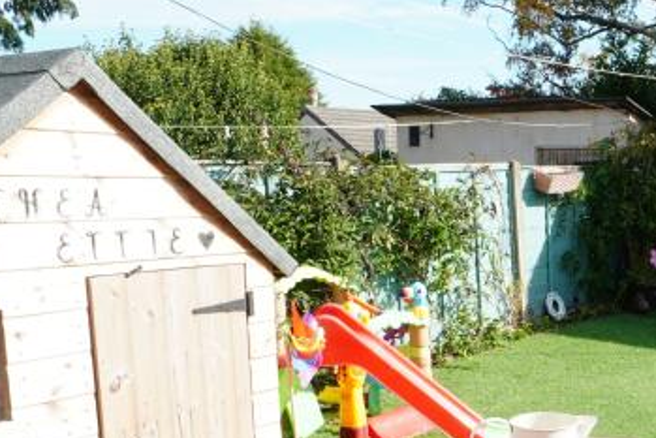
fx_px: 802
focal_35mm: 44
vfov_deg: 30.2
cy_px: 310
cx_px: 669
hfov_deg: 38.9
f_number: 9
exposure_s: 1/320
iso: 400
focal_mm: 10
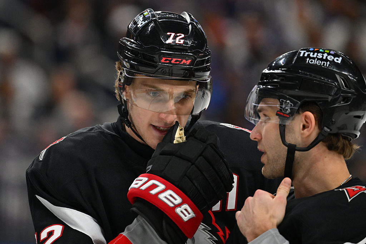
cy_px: 122
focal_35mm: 400
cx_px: 183
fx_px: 4067
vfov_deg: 3.4
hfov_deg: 5.2
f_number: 4.5
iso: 5000
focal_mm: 400
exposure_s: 1/1250
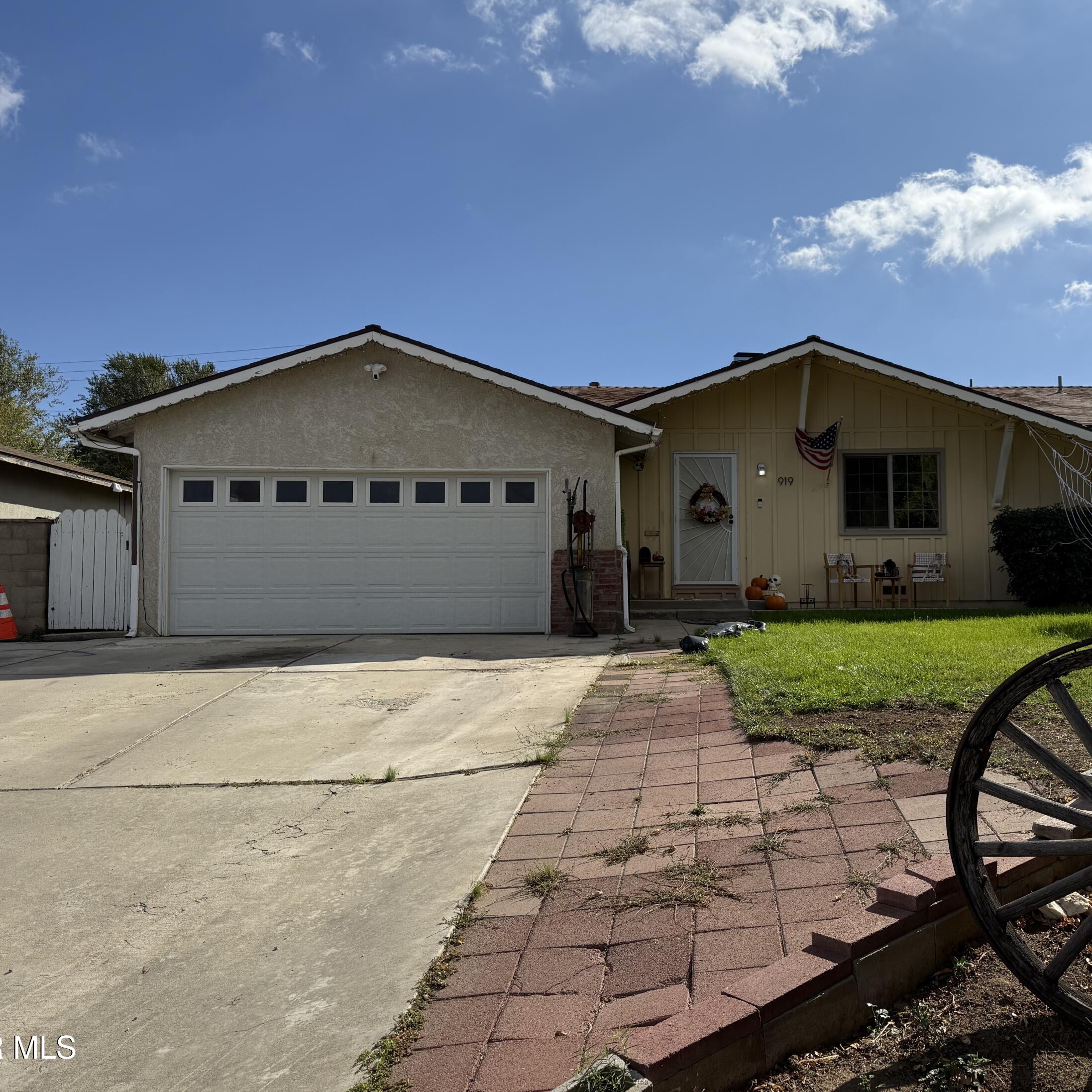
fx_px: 1035
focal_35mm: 29
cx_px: 643
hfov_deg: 55.3
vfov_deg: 55.6
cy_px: 539
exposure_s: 1/8130
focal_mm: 6.76
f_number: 1.78
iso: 125
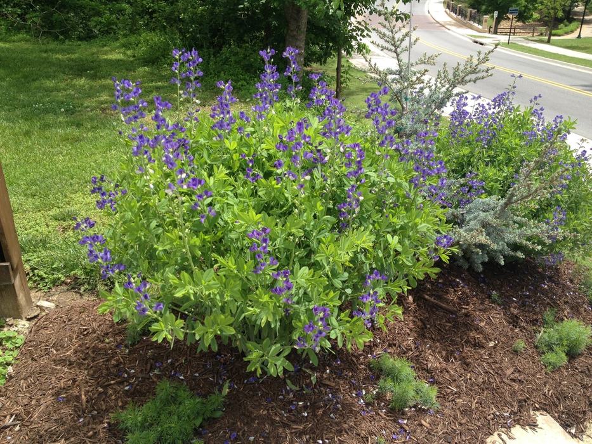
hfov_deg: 52.6
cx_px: 296
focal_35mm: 35
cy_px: 222
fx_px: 599
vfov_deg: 40.7
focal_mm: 4.28
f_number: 2.4
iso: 50
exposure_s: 1/778
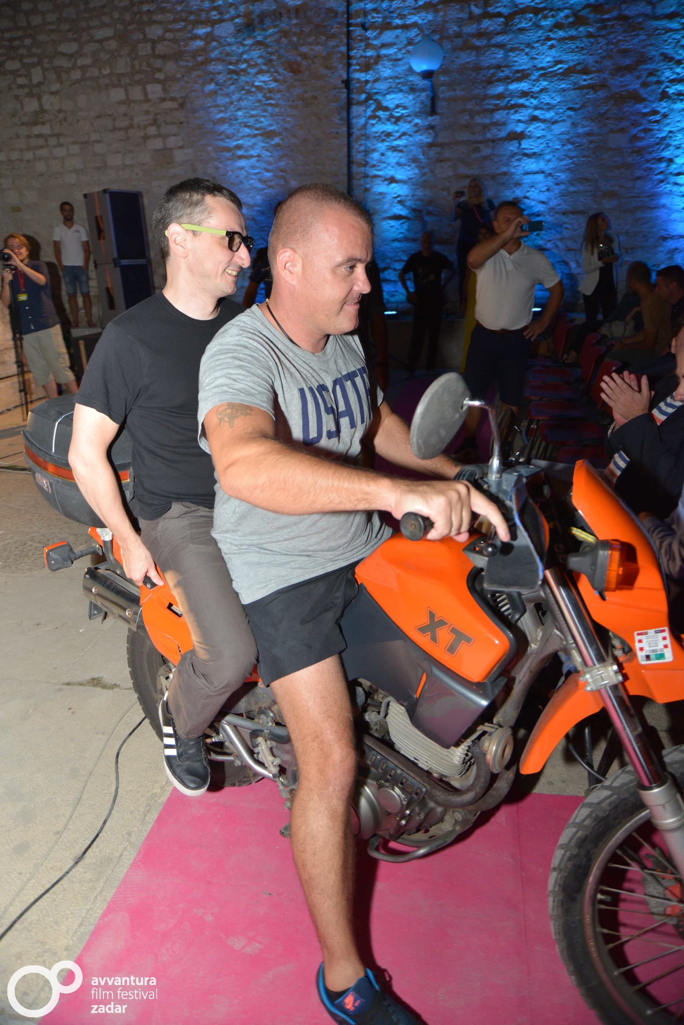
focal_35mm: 24
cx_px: 342
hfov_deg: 53.2
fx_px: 683
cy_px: 512
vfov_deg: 73.7
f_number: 5
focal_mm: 24
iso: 1250
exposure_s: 1/100
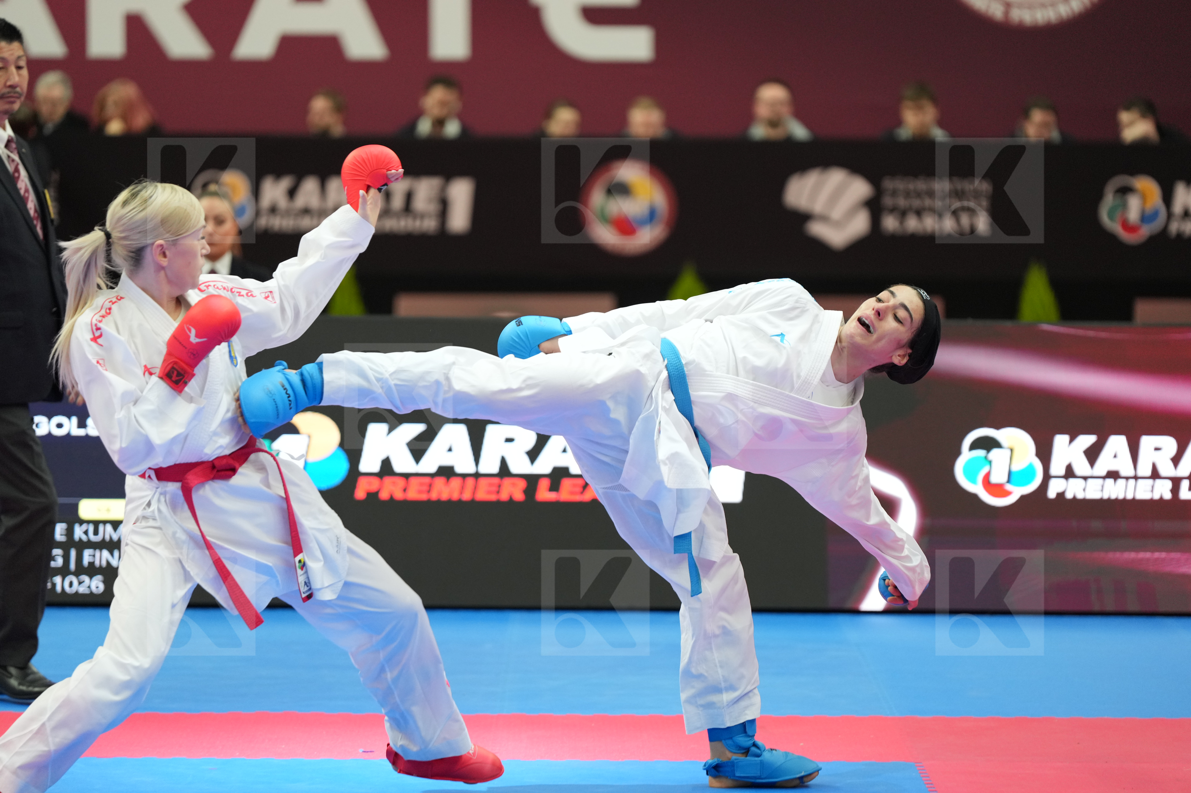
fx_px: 5954
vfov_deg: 7.6
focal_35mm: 180
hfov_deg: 11.4
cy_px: 396
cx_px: 596
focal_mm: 180
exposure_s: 1/1000
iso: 2000
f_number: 2.8
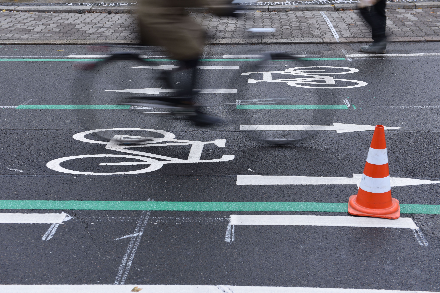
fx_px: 611
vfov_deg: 27.0
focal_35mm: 50
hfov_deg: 39.6
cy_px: 146
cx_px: 220
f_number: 7.1
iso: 125
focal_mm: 50
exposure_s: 1/25
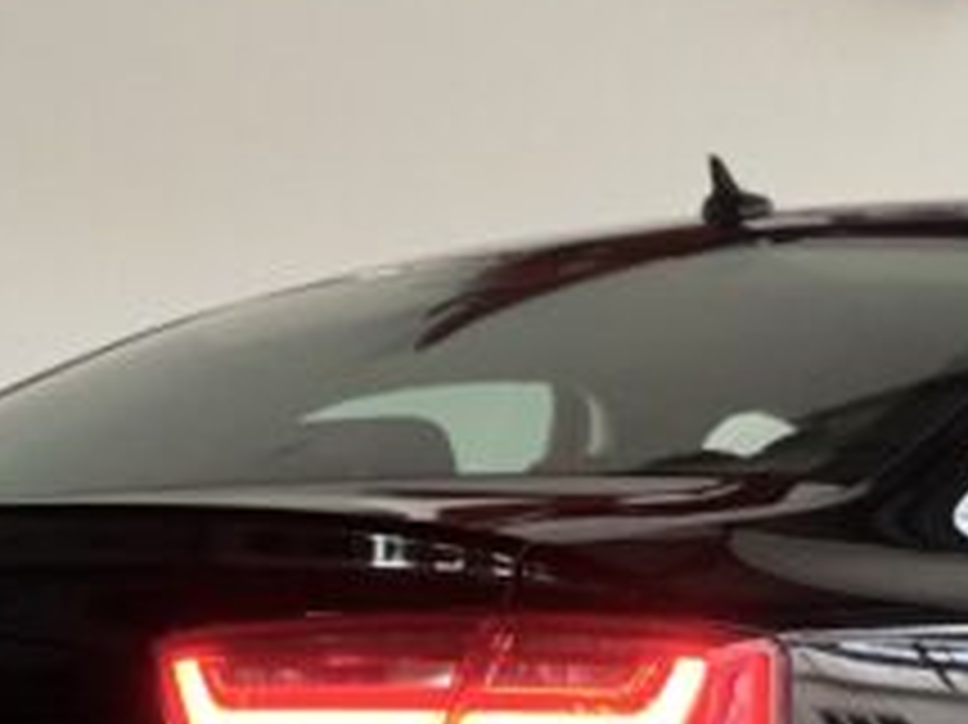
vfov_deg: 5.2
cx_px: 954
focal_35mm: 287
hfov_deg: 6.9
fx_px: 8021
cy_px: 351
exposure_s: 1/22
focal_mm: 9
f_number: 2.8
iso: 400
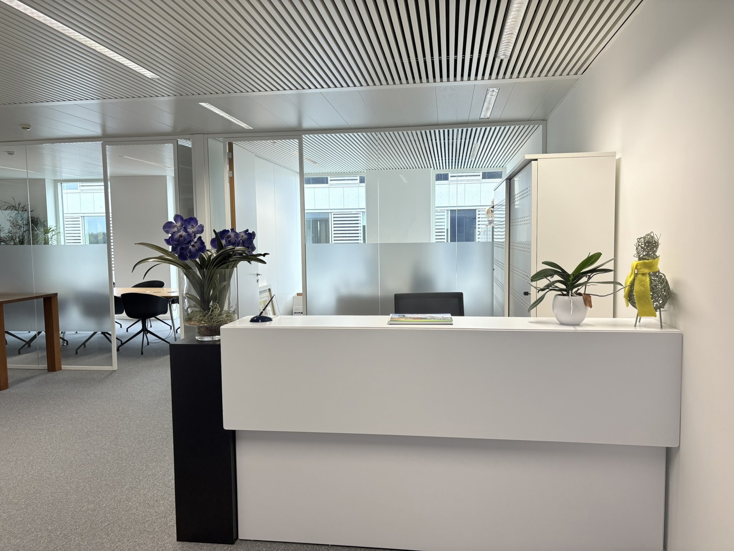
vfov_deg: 53.1
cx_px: 367
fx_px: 551
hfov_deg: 67.3
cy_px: 276
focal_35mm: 26
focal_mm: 5.96
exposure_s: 1/100
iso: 50
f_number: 1.6
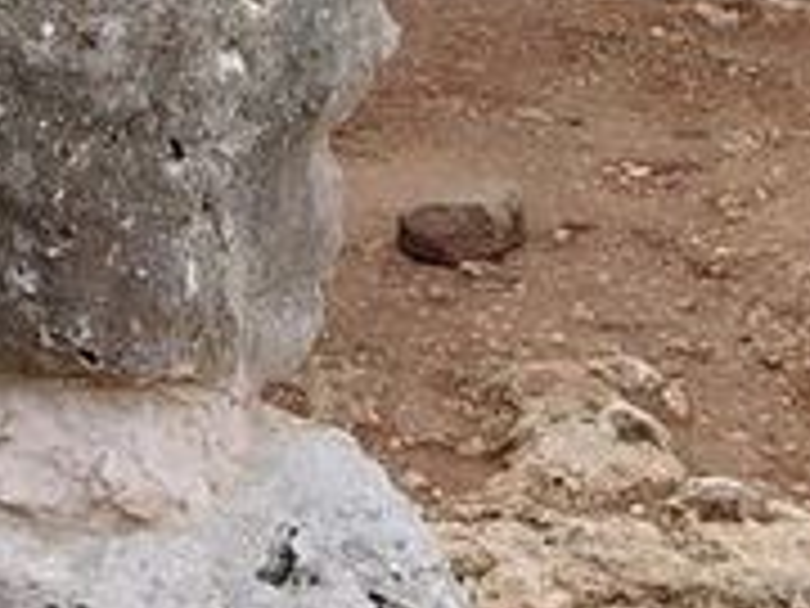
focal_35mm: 181
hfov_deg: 10.9
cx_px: 238
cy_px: -38
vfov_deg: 8.2
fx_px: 4235
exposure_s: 1/160
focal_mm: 5.8
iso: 50
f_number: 4.3
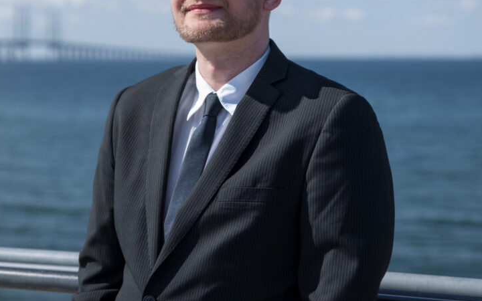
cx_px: 186
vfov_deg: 15.0
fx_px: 1143
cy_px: 87
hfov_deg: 23.8
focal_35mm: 87
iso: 200
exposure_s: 1/2000
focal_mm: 60
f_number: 3.5
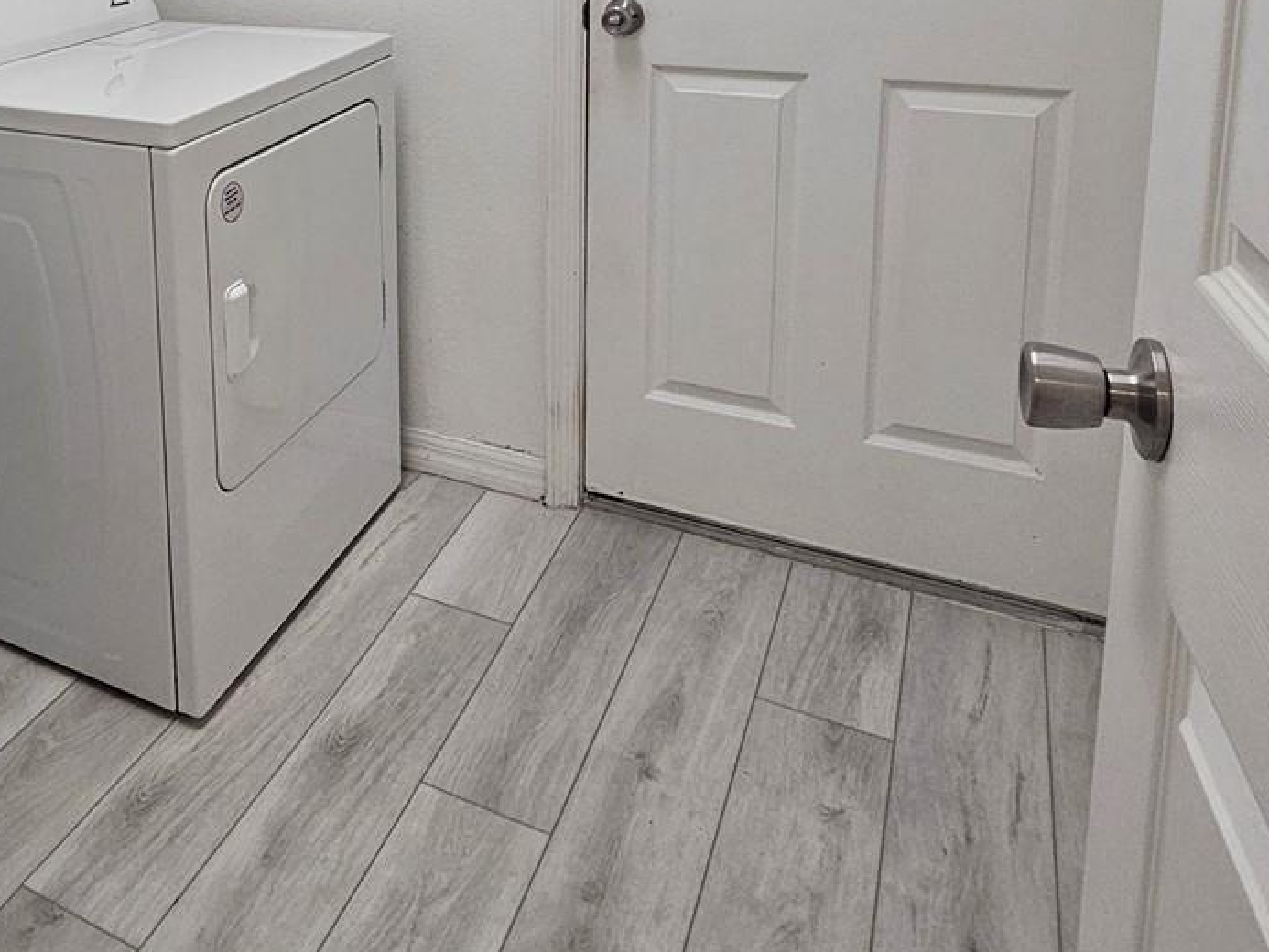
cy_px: 20
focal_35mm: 30
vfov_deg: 41.3
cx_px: 242
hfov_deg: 55.4
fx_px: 1100
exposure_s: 1/60
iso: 320
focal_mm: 2.2
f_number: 2.2
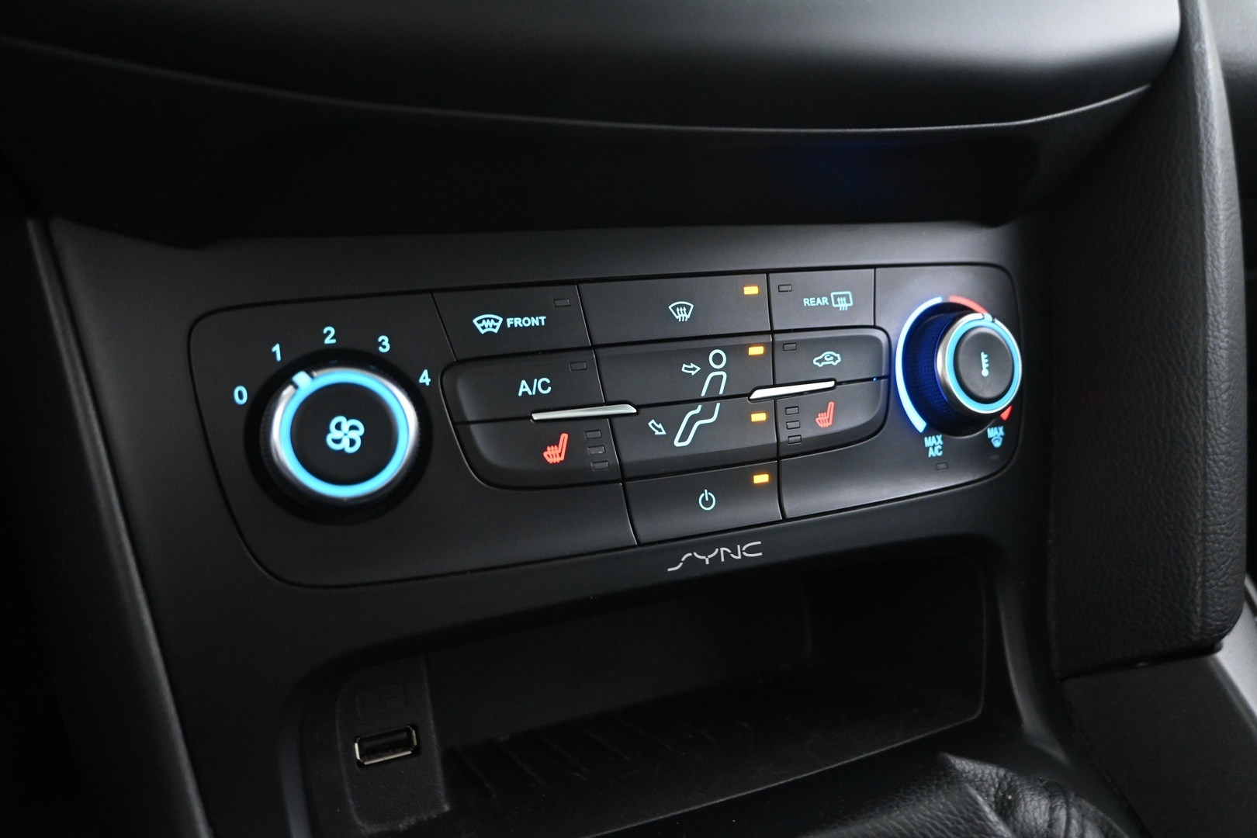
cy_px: 419
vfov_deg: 47.9
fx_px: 943
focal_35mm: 27
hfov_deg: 67.4
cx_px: 628
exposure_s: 1/10
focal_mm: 18
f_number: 3.5
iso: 3200
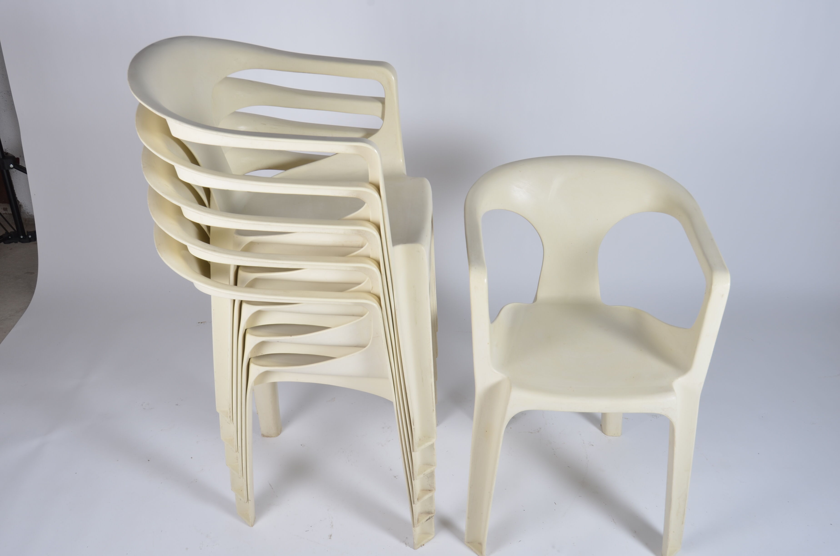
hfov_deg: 53.2
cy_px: 278
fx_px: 838
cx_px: 420
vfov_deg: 36.7
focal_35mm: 36
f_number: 11
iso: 100
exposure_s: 1/125
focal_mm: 24
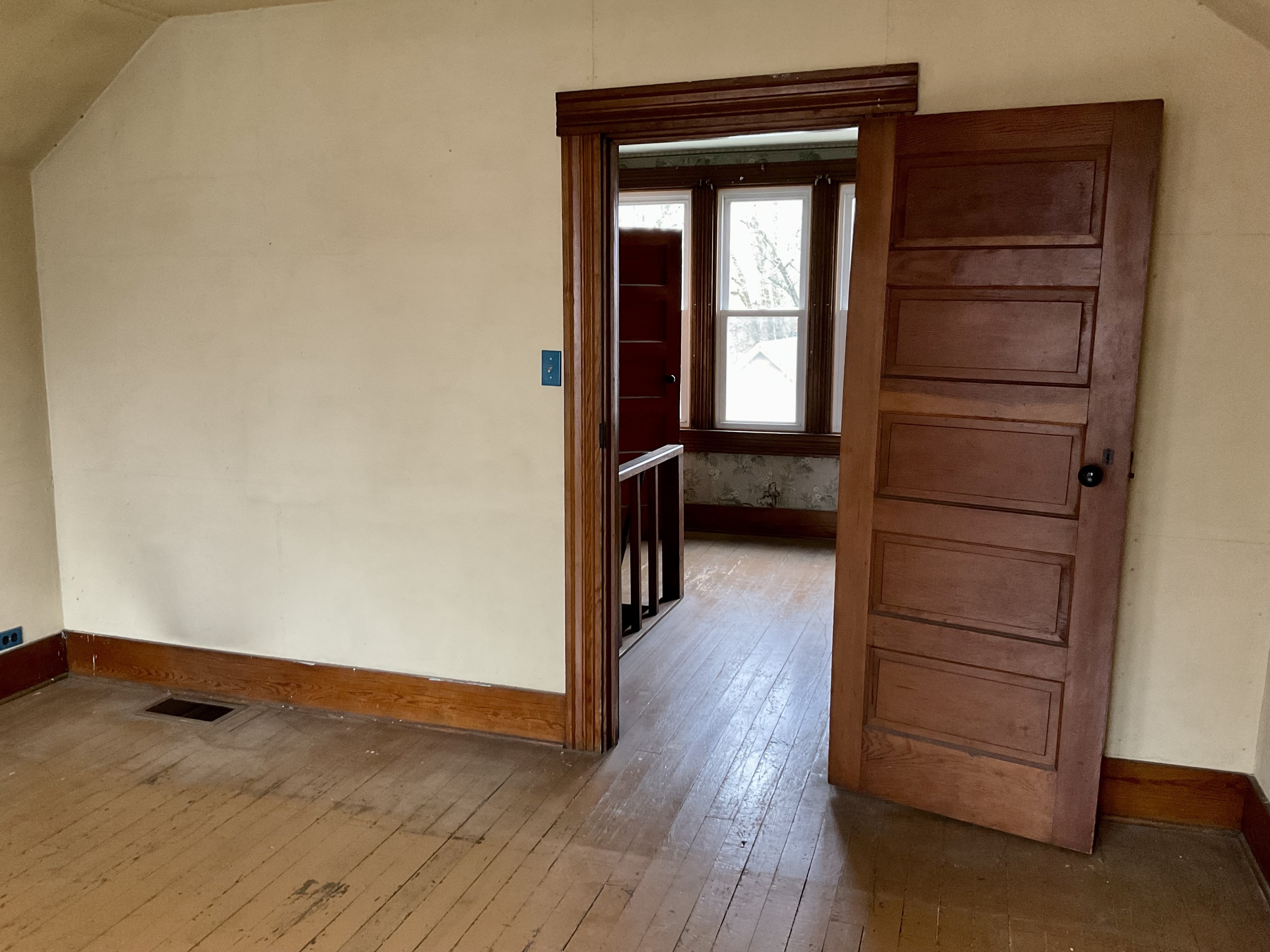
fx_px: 1064
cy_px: 476
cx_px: 635
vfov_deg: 48.2
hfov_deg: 61.7
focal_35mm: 29
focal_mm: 3
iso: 200
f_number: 1.8
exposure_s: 1/40
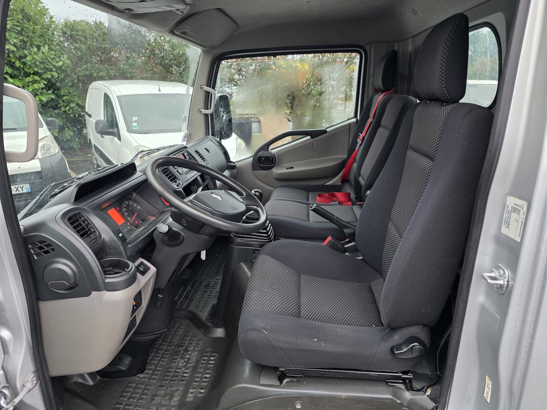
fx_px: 363
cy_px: 205
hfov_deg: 73.9
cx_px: 274
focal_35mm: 23
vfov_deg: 58.9
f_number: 1.7
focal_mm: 6.25
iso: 160
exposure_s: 1/100
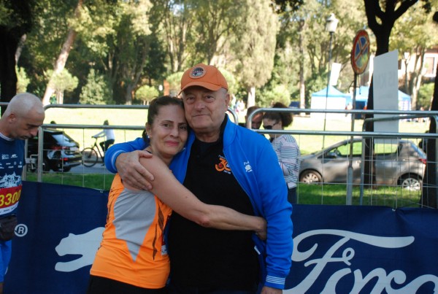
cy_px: 147
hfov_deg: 41.0
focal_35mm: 48
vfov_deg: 28.2
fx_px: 585
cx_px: 219
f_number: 4.2
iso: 1000
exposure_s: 1/500
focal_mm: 32
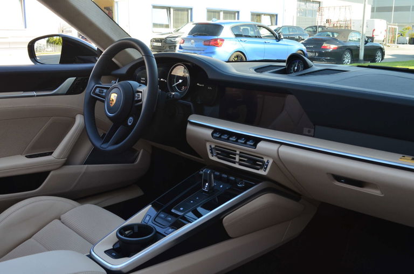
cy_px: 137
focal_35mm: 36
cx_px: 207
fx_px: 413
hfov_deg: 53.2
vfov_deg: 36.7
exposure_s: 1/50
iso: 400
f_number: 10
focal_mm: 24
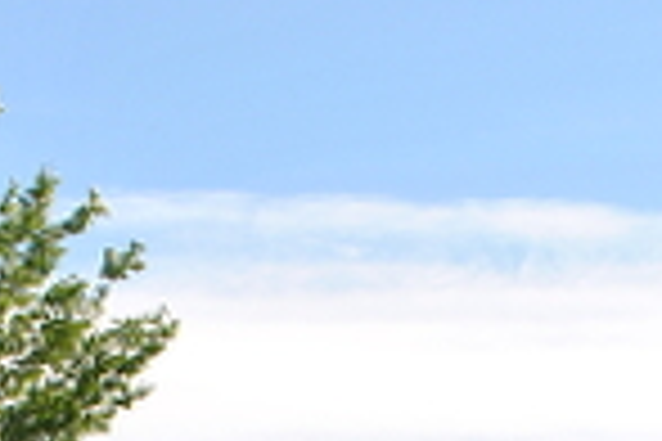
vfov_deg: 8.1
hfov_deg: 12.8
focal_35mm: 161
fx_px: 2960
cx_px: 387
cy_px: 896
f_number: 8
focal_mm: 22
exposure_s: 1/200
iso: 100
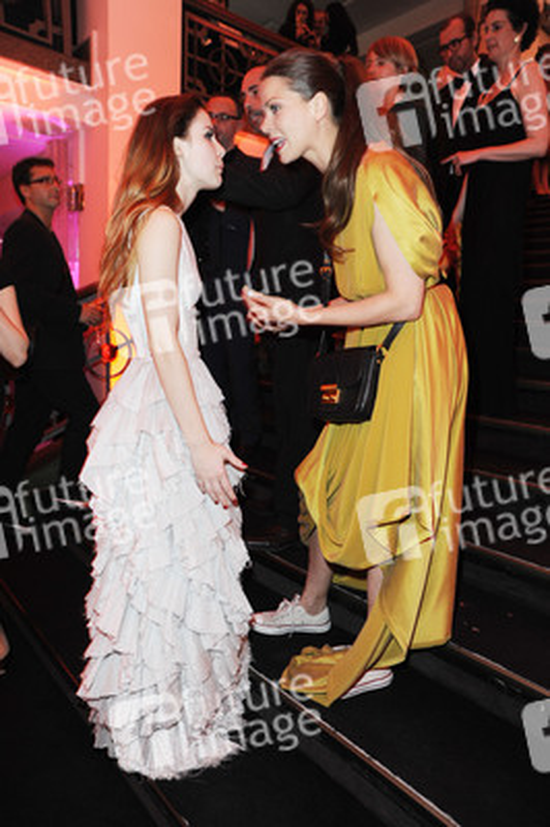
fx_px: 551
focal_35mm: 24
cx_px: 275
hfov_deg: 53.1
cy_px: 414
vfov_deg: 73.8
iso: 1600
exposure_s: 1/40
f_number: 5.6
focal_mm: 24
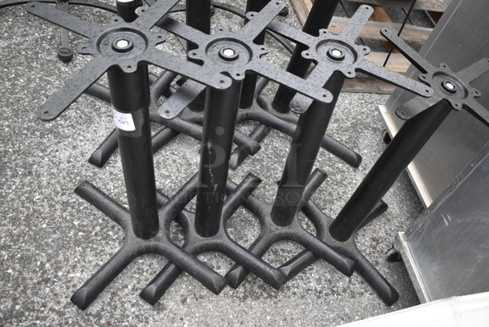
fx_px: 489
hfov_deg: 53.1
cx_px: 244
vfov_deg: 37.0
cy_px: 164
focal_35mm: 36
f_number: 4
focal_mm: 24
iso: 800
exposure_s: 1/200
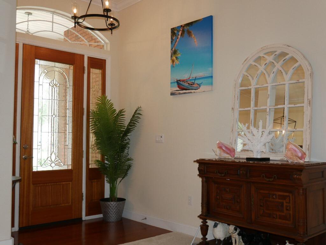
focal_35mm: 38
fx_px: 358
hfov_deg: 49.0
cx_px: 163
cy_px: 122
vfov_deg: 37.7
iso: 640
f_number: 4.1
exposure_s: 1/60
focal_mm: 19
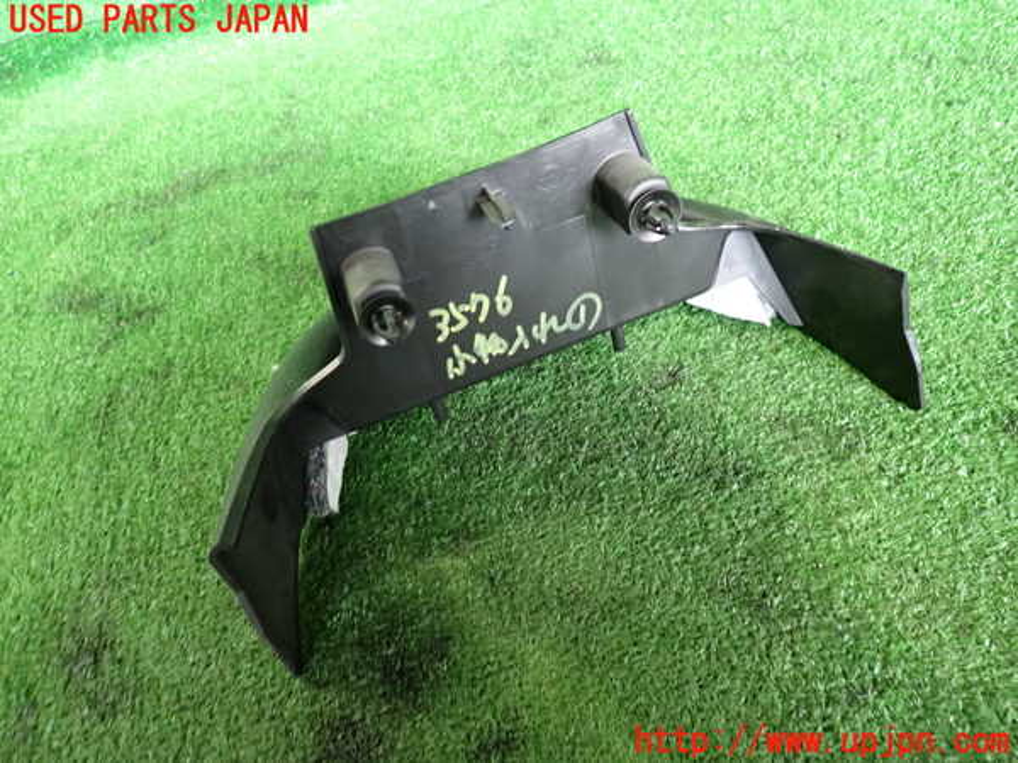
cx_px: 509
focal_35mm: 25
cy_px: 382
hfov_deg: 69.4
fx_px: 735
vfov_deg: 54.9
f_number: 2
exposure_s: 1/30
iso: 400
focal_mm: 4.5
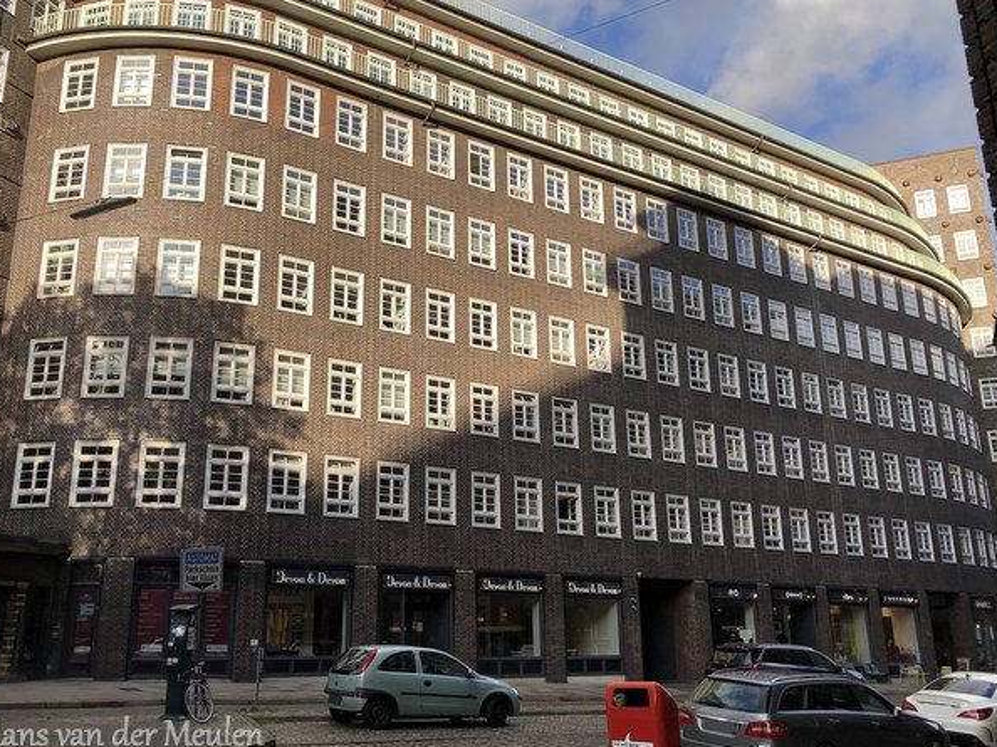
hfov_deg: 55.2
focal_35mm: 33
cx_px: 435
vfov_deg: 42.9
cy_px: 359
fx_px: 950
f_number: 1.8
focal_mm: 3.99
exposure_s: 1/1143
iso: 20
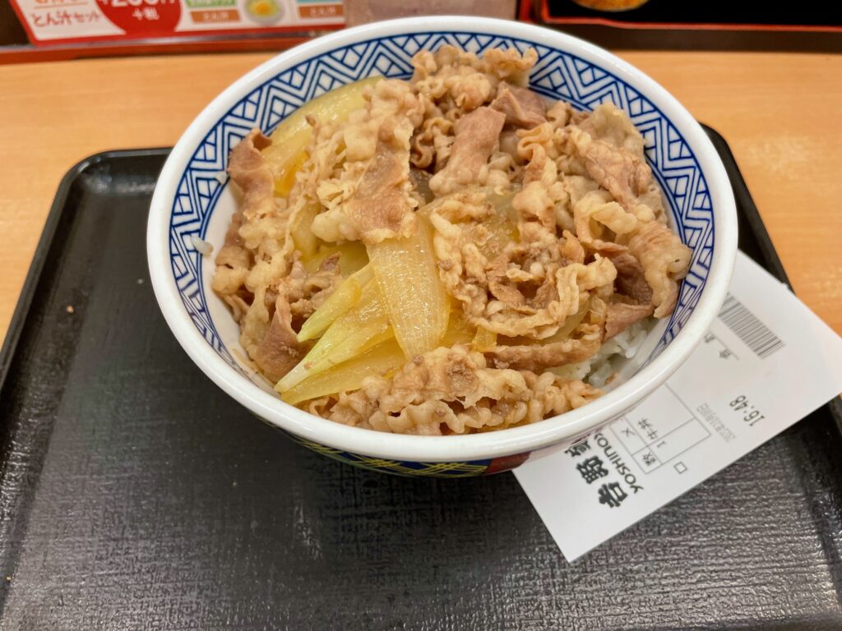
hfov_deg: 67.3
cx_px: 421
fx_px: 632
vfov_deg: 53.1
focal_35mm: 26
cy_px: 316
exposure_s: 1/100
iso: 100
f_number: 1.6
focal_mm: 4.2
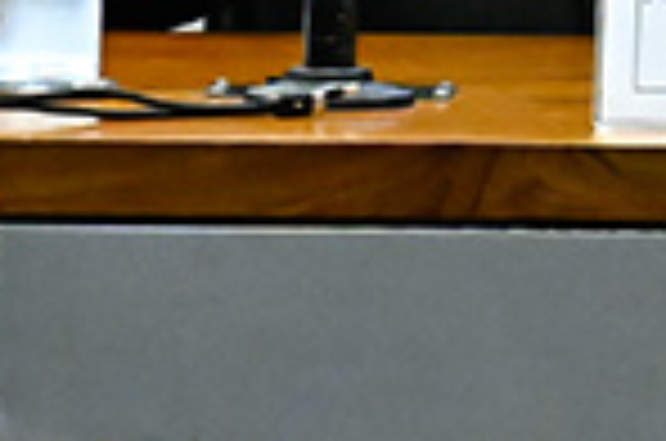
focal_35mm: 1393
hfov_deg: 1.5
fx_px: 25715
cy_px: -153
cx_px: -36
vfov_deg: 1.0
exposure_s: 1/125
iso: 6400
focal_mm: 160
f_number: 8
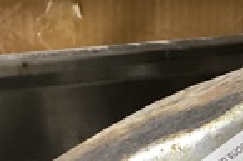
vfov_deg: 9.4
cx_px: 168
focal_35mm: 135
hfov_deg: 15.2
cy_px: 335
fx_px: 910
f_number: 2.4
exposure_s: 1/40
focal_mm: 3.3
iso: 320
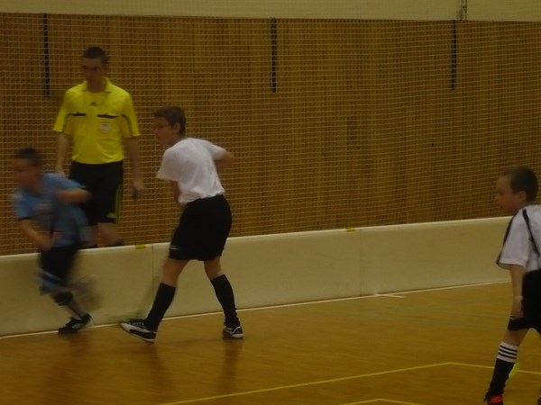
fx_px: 2204
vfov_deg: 10.5
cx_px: 270
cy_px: 202
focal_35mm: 141
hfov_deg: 14.0
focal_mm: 17
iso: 250
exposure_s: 1/30
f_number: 4.9
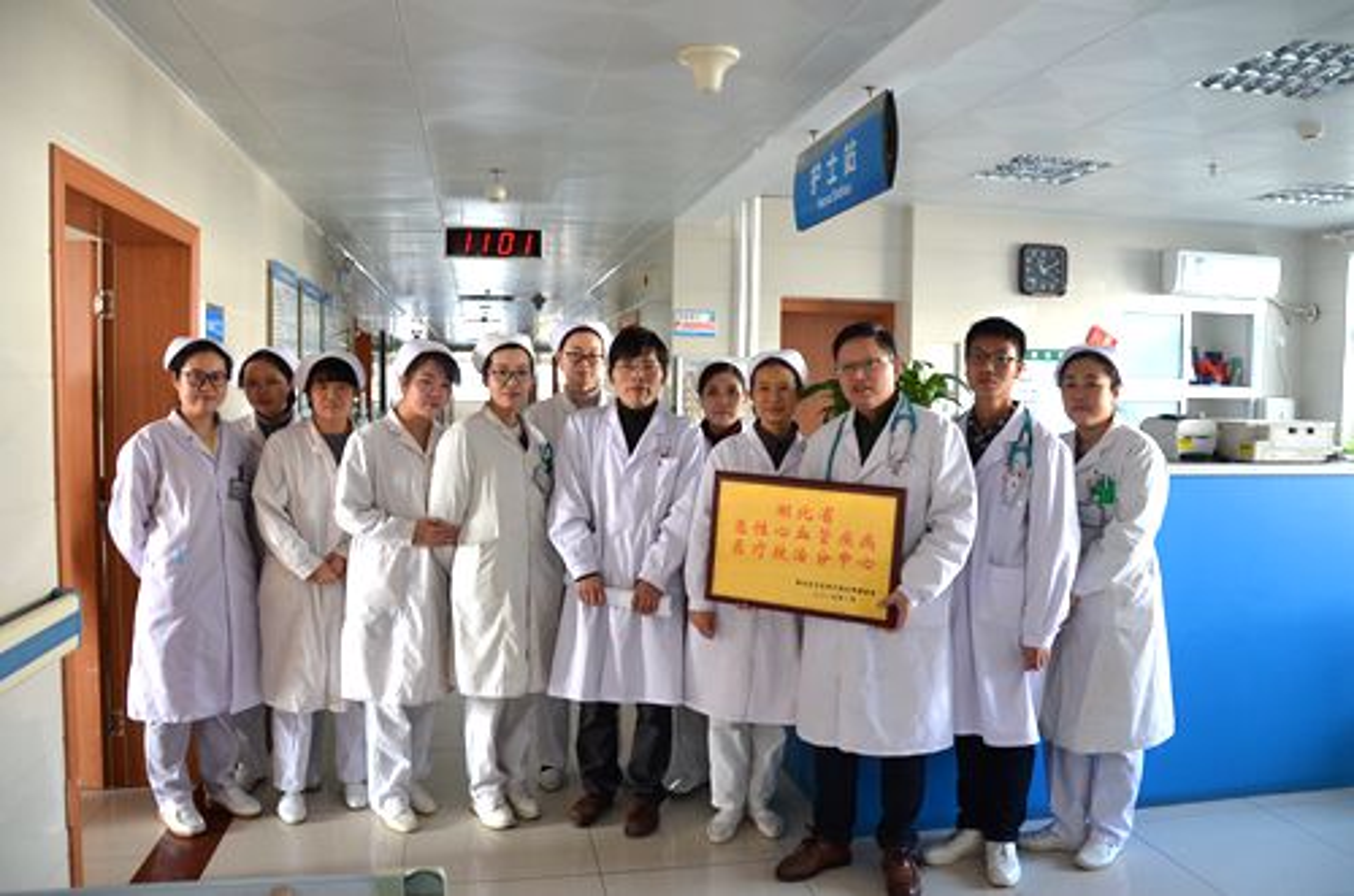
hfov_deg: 67.5
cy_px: 448
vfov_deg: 47.7
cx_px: 677
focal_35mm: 27
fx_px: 1013
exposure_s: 1/60
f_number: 4
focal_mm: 18
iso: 500
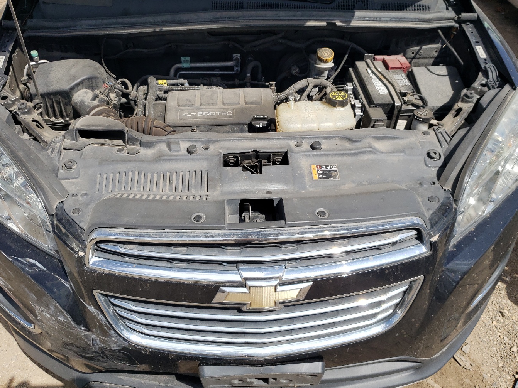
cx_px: 251
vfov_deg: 45.4
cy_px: 187
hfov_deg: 58.3
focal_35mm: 31
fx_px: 464
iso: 50
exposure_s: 1/3333
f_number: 1.5
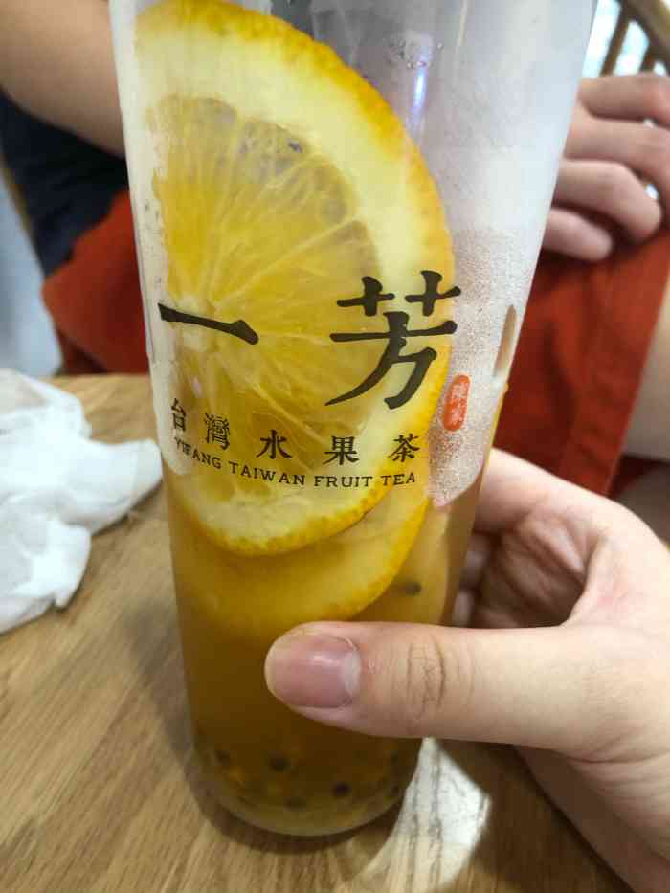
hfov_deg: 49.8
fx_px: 722
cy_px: 446
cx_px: 335
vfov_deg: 63.4
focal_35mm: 28
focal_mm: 4
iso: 40
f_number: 1.8
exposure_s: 1/20
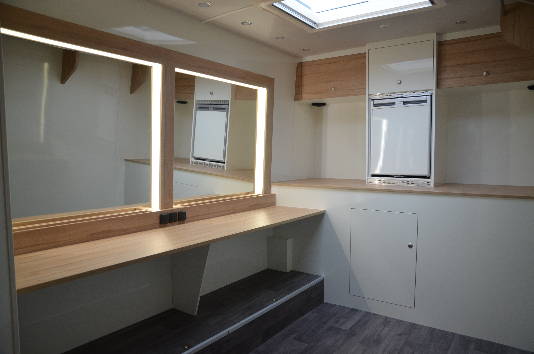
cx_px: 267
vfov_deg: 52.9
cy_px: 177
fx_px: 355
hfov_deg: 73.9
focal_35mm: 24
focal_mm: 16
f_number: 4
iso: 500
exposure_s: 1/60
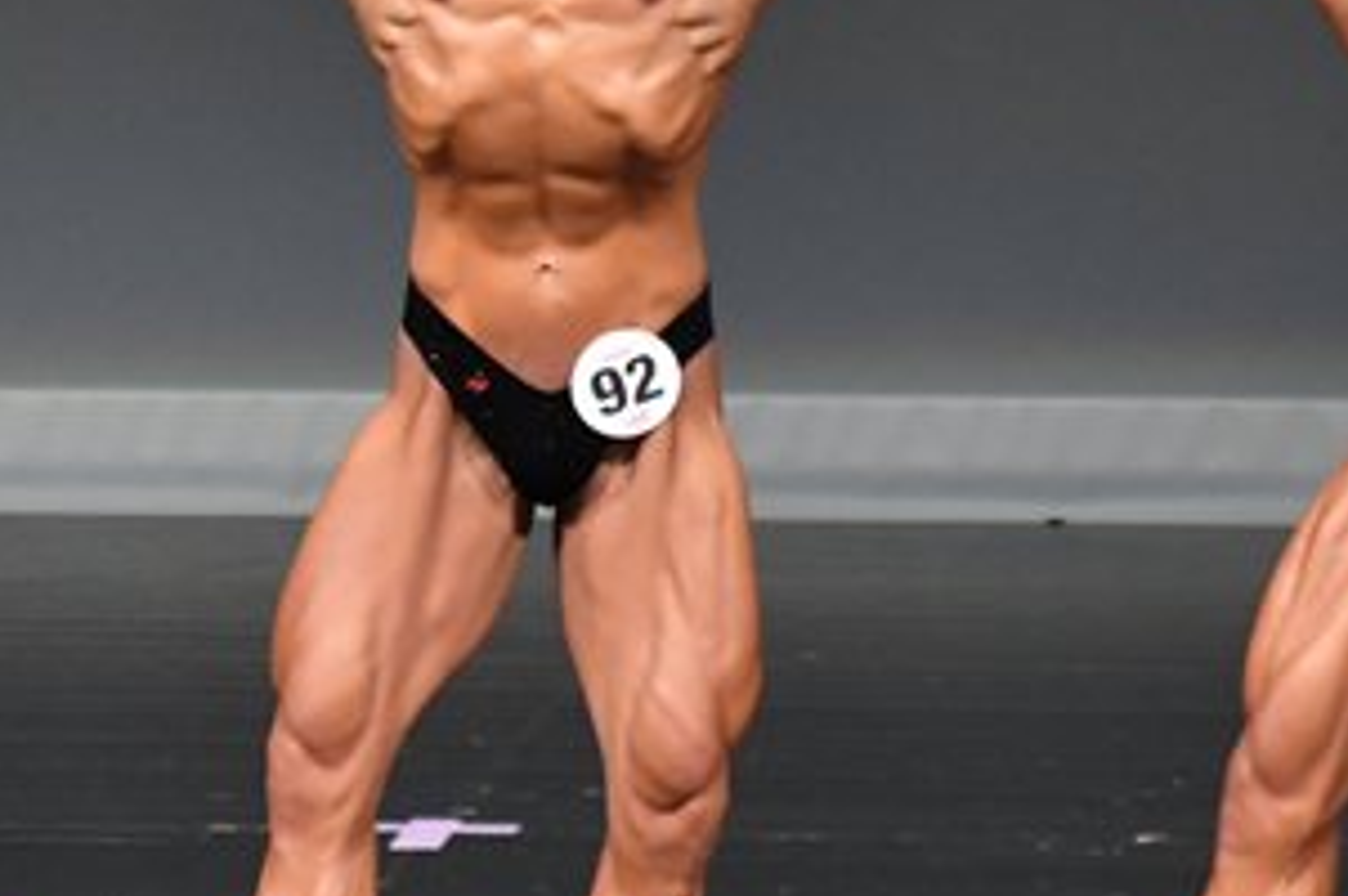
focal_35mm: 889
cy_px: 327
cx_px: 150
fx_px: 33252
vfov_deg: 1.5
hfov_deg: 2.3
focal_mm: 230
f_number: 5.6
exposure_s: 1/400
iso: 5000
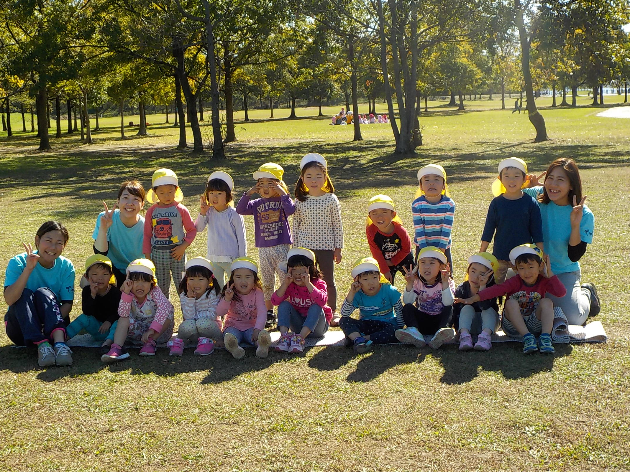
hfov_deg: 38.2
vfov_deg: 29.1
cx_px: 296
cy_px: 232
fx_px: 910
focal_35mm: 50
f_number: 4.2
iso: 125
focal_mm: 6.4
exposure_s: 1/400
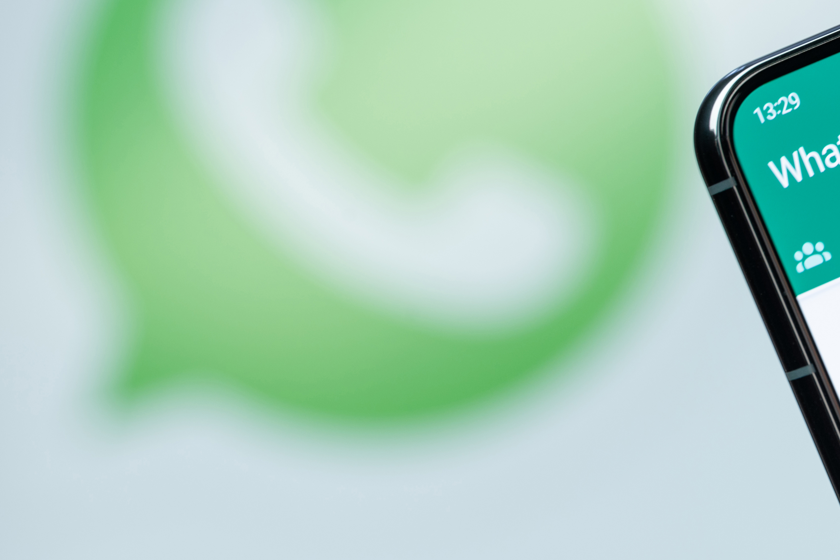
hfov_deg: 11.0
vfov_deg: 7.4
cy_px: 117
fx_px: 4339
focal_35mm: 186
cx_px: 686
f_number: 8
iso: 200
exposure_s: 1/30
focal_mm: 105
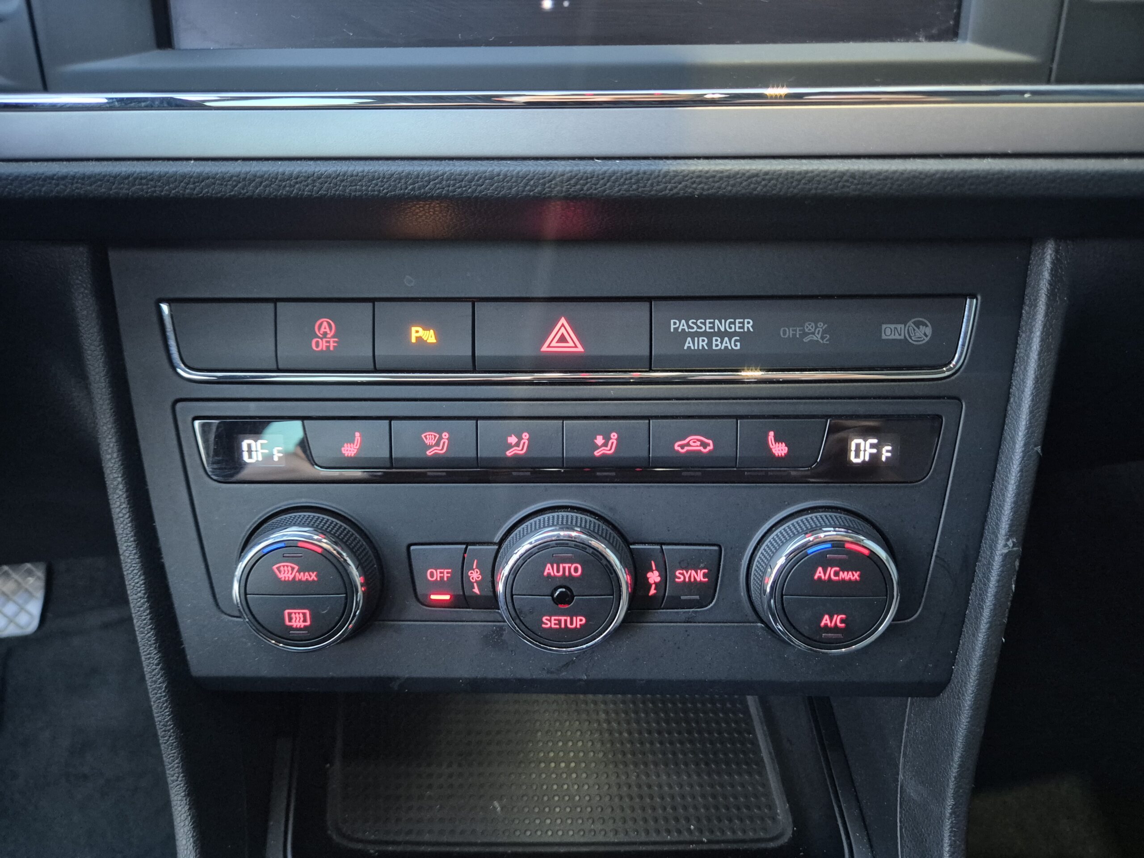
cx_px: 572
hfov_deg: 73.9
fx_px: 760
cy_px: 429
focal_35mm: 23
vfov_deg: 58.9
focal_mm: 5.4
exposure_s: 1/33
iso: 1250
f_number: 1.8
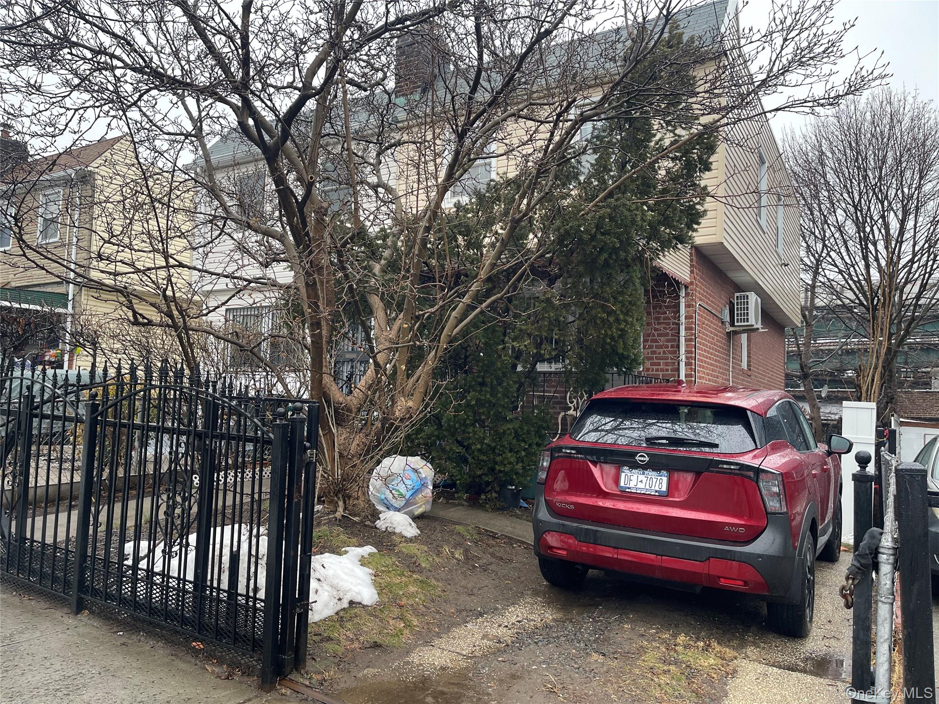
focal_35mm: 25
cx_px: 470
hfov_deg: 69.4
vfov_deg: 54.9
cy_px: 352
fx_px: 678
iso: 80
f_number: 1.6
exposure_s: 1/121
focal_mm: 5.1
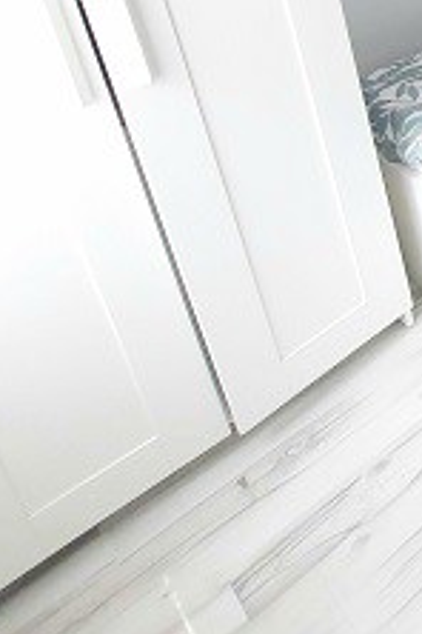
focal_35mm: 39
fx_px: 686
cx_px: 741
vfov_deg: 40.8
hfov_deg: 22.3
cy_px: -49
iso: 125
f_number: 2.2
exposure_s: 1/50
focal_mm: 1.74
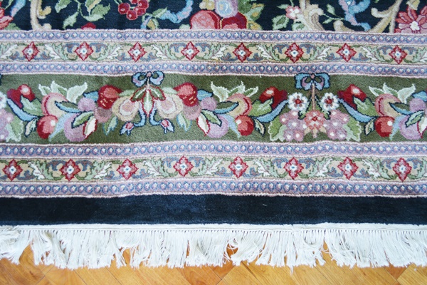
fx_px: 427
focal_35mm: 36
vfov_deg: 36.9
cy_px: 142
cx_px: 214
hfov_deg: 53.1
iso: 400
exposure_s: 1/60
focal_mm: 24
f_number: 4
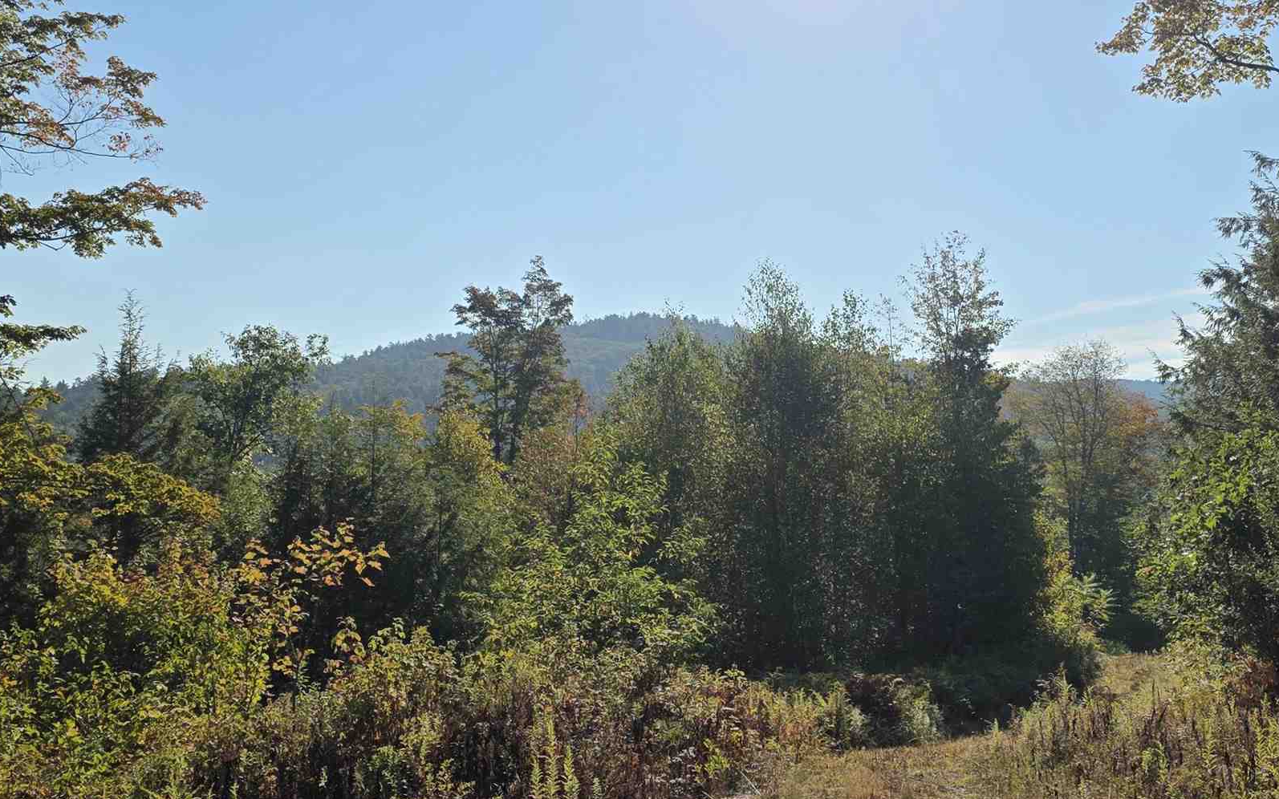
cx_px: 811
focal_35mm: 47
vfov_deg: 27.3
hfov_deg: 42.3
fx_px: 1638
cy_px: 500
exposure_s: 1/7944
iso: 50
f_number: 1.7
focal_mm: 6.3
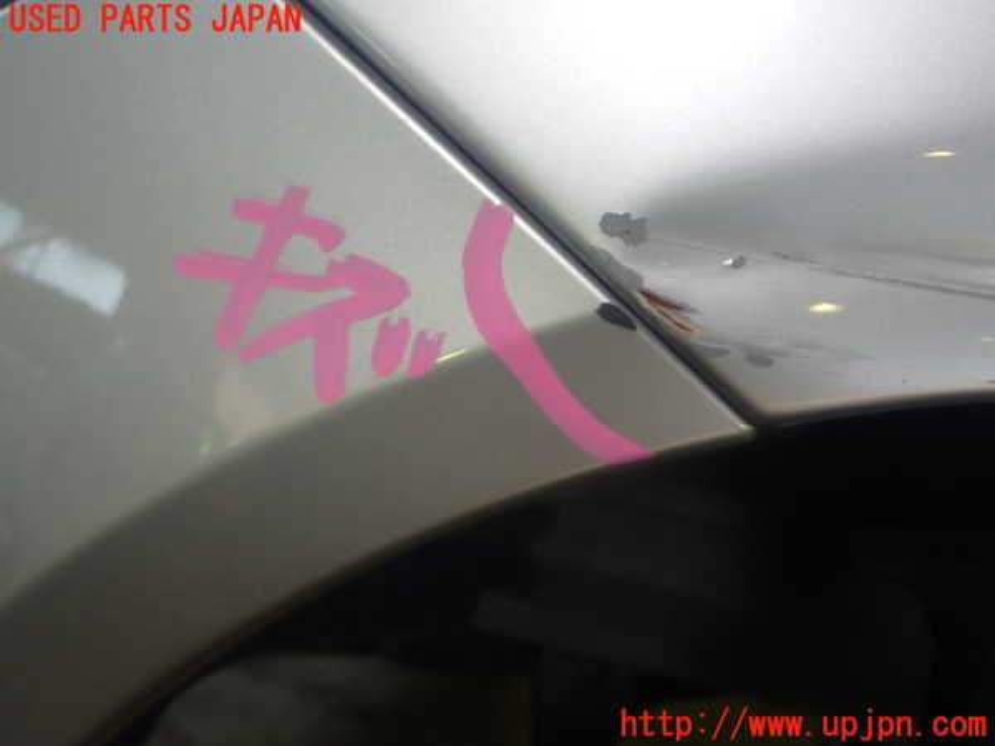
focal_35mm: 44
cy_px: 373
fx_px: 1265
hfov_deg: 42.9
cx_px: 498
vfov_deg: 32.9
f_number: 2.9
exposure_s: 1/80
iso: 200
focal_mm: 7.84
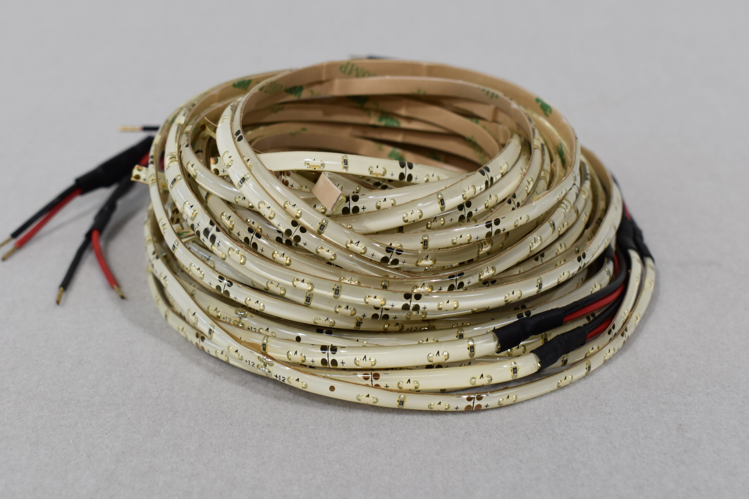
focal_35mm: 48
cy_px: 250
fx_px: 999
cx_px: 374
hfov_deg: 41.1
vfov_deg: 28.1
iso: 400
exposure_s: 1/60
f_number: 8
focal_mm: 32
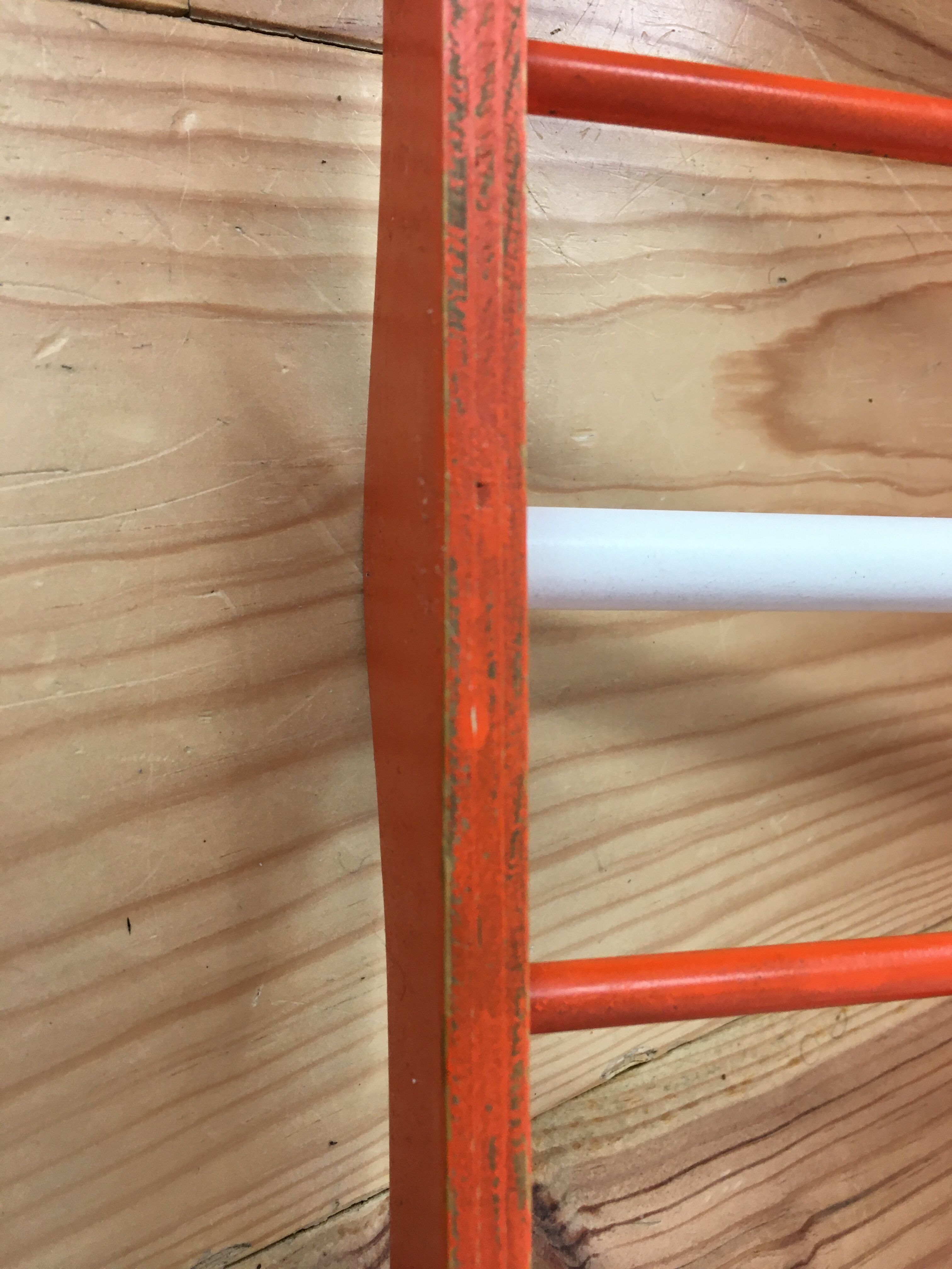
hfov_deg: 48.2
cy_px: 634
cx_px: 476
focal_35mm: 29
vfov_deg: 61.7
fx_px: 1063
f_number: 2.2
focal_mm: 4.15
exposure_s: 1/33
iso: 50
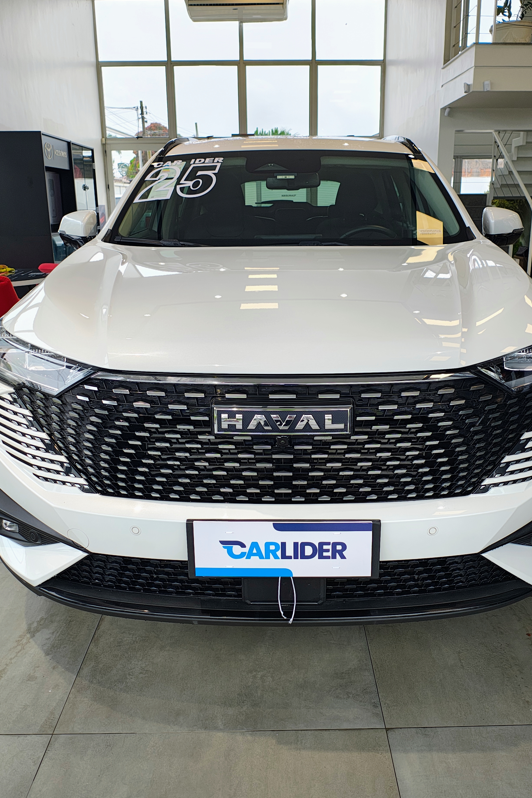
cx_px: 288
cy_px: 397
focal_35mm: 29
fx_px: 643
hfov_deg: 44.9
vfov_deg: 63.7
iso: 106
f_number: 1.4
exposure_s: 1/200
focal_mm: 5.89
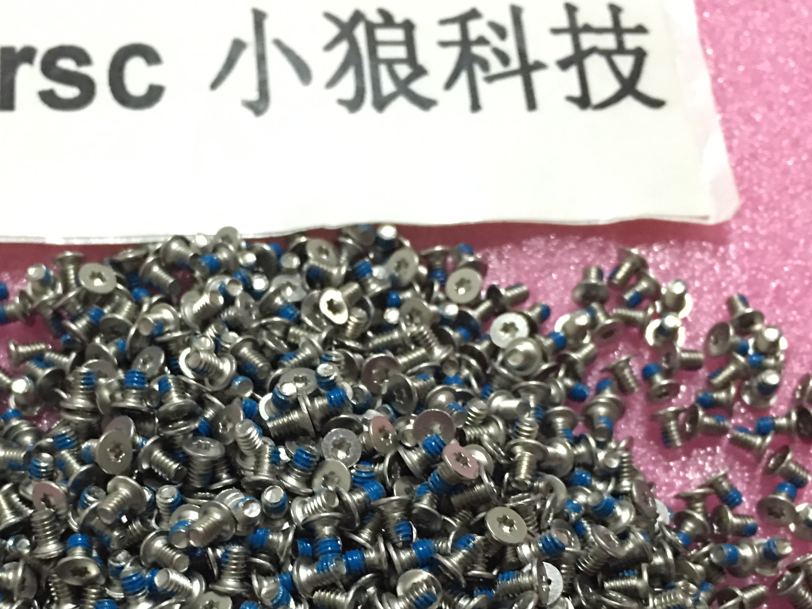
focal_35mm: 51
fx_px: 1196
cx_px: 311
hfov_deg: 37.3
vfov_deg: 27.8
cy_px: 508
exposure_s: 1/8
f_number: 2.2
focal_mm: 4.15
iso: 125
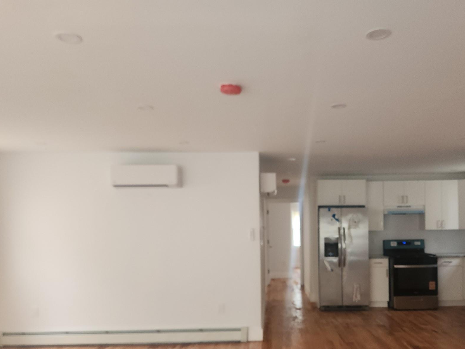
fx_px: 403
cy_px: 225
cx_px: 277
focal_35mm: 30
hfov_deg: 59.5
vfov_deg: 46.3
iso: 100
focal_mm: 5.4
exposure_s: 1/60
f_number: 1.8
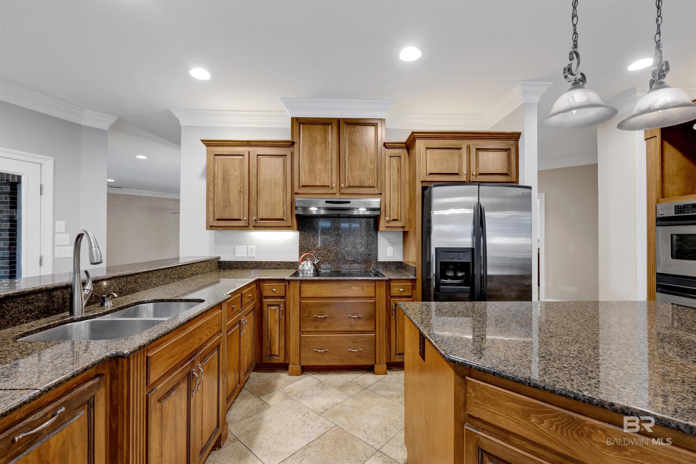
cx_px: 348
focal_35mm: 16
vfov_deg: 75.5
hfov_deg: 98.5
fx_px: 300
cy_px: 232
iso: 400
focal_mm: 15.5
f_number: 11
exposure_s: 1/4
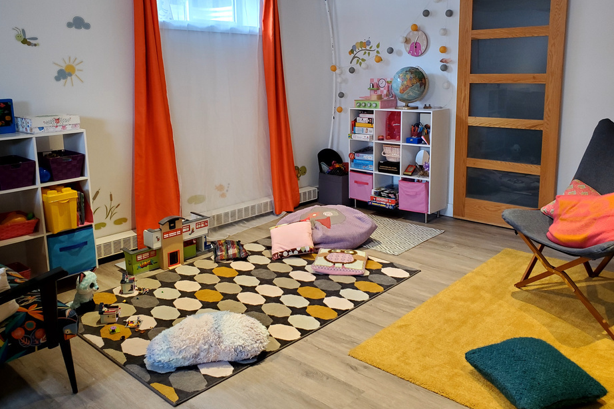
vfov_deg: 43.5
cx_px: 315
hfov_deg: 61.9
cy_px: 174
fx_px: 512
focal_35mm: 30
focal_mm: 4.3
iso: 200
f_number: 2.4
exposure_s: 1/40
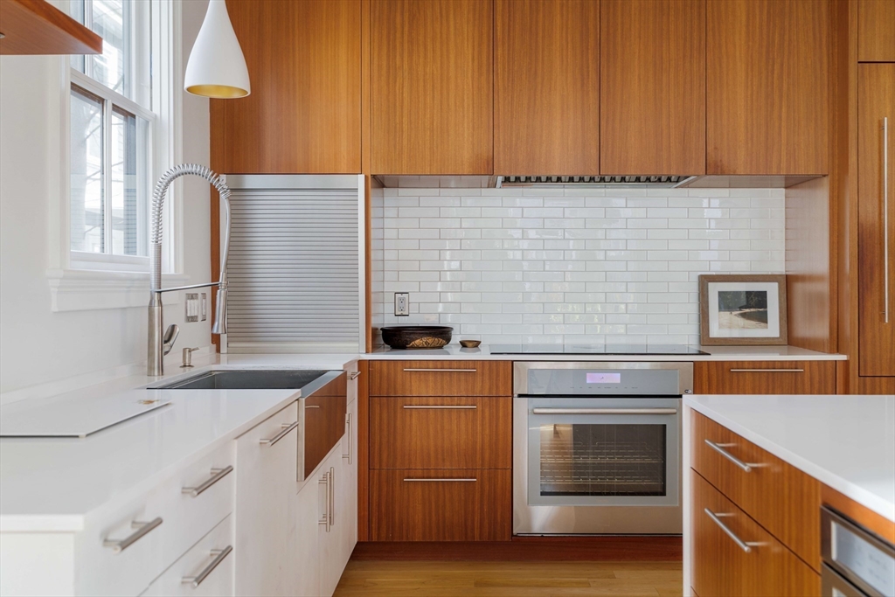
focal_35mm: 35
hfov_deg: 54.4
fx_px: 870
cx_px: 448
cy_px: 298
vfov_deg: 37.9
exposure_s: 1/10
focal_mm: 35
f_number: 5
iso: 400
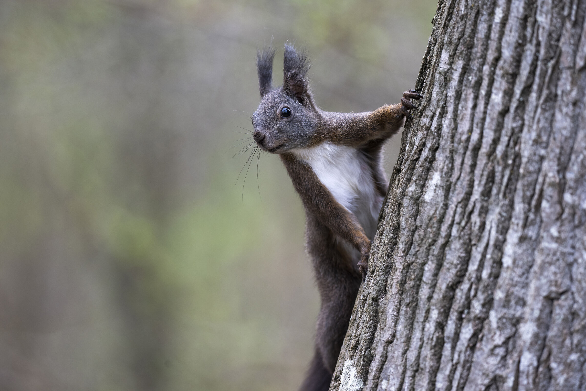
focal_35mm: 600
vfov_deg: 2.3
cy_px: 196
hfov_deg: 3.4
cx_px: 293
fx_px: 9766
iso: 800
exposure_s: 1/500
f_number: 5.6
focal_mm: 600
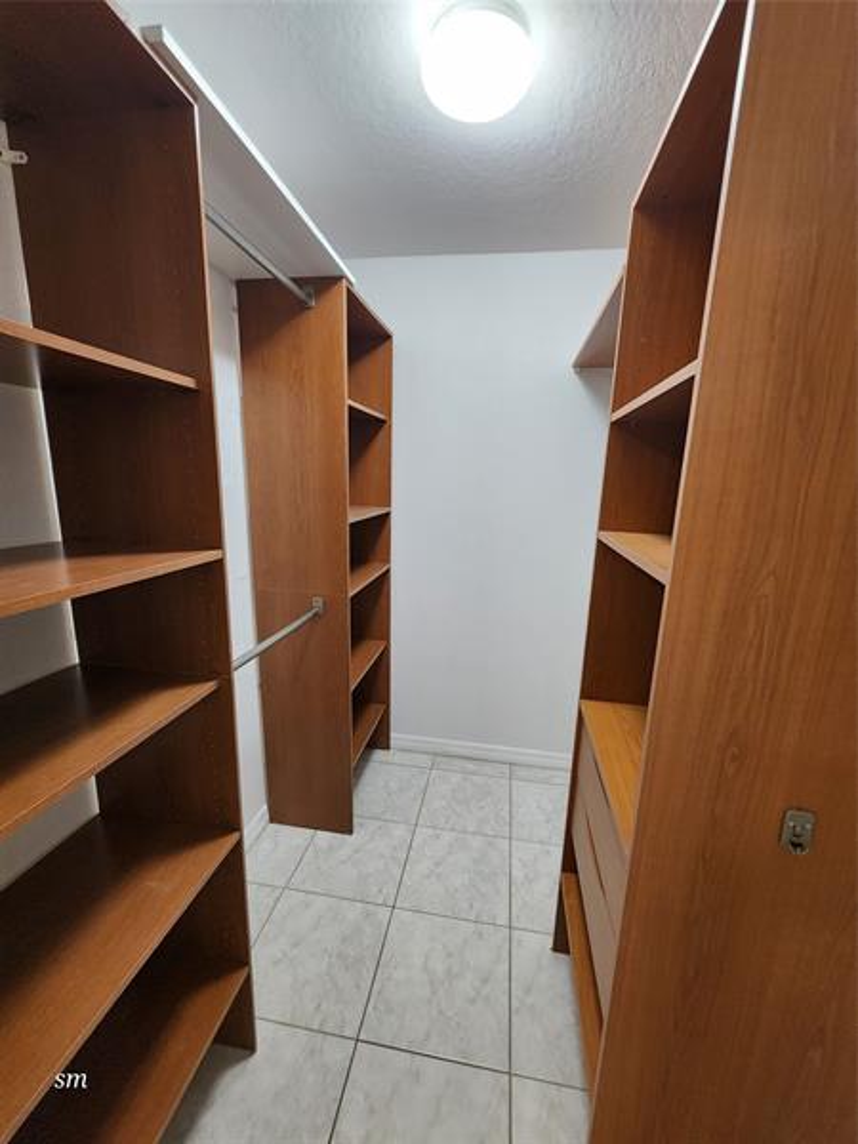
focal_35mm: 13
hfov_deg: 89.9
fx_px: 430
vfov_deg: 106.2
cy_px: 572
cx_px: 429
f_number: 2.2
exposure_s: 1/40
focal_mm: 2.2
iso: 320
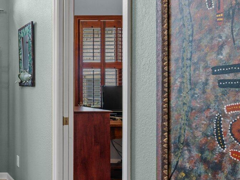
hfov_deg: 33.2
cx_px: -74
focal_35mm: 41
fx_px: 284
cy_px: 85
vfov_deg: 35.1
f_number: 9
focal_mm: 14
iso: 100
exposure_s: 1.3
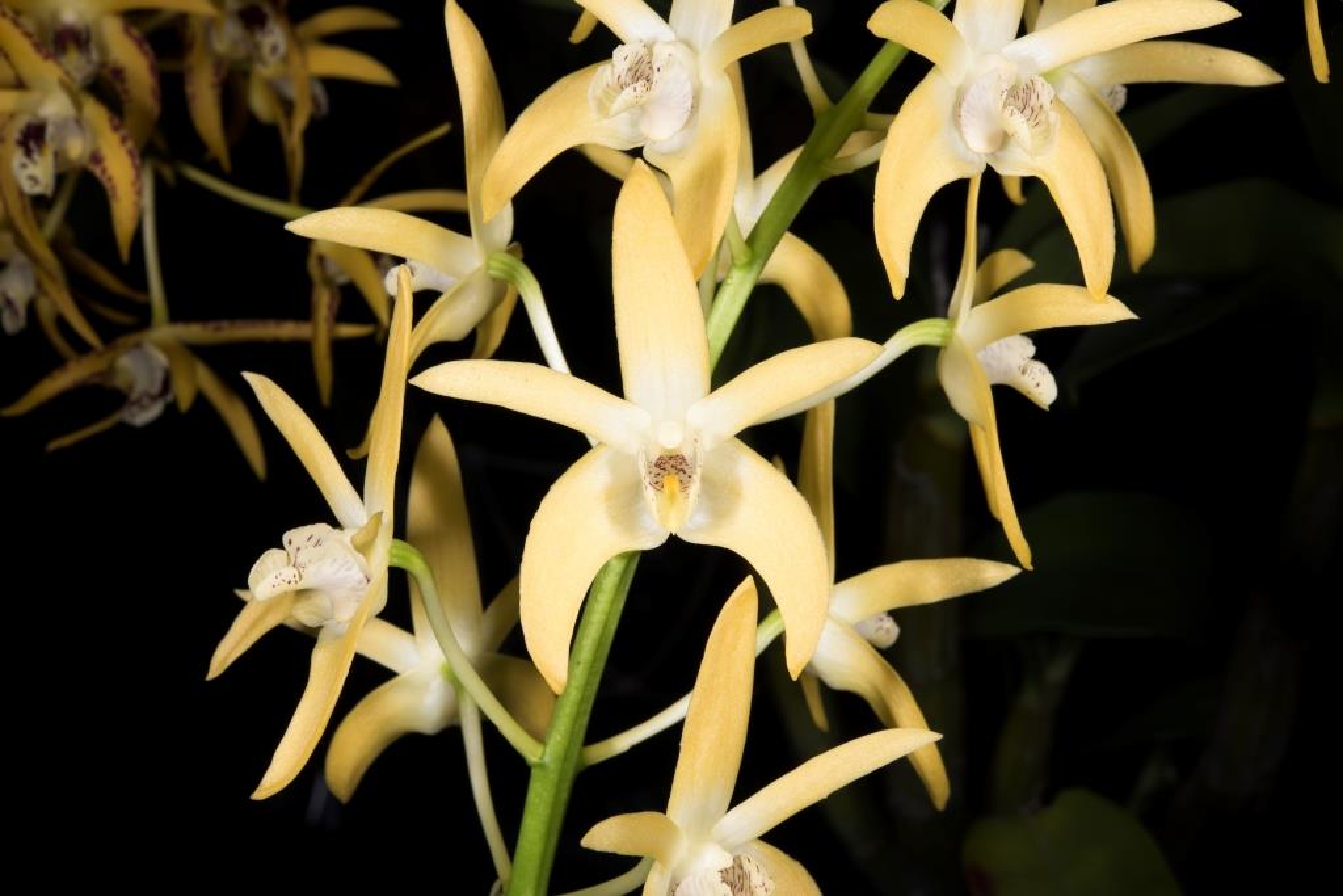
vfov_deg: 22.6
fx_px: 2238
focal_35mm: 60
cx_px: 672
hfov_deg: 33.4
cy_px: 448
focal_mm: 60
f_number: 22
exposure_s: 1/60
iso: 64
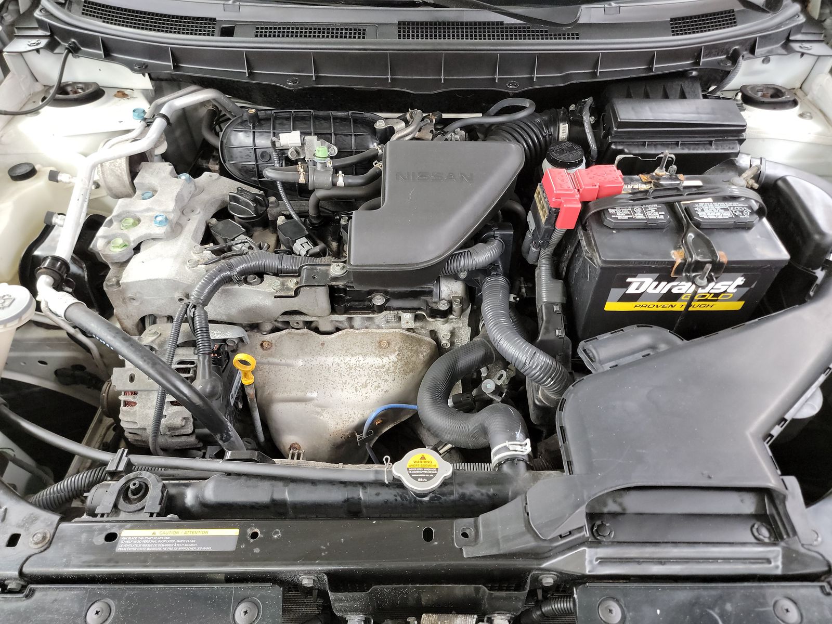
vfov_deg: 56.8
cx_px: 416
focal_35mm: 24
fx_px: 577
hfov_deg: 71.6
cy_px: 312
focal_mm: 6.7
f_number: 1.8
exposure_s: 1/59
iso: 796
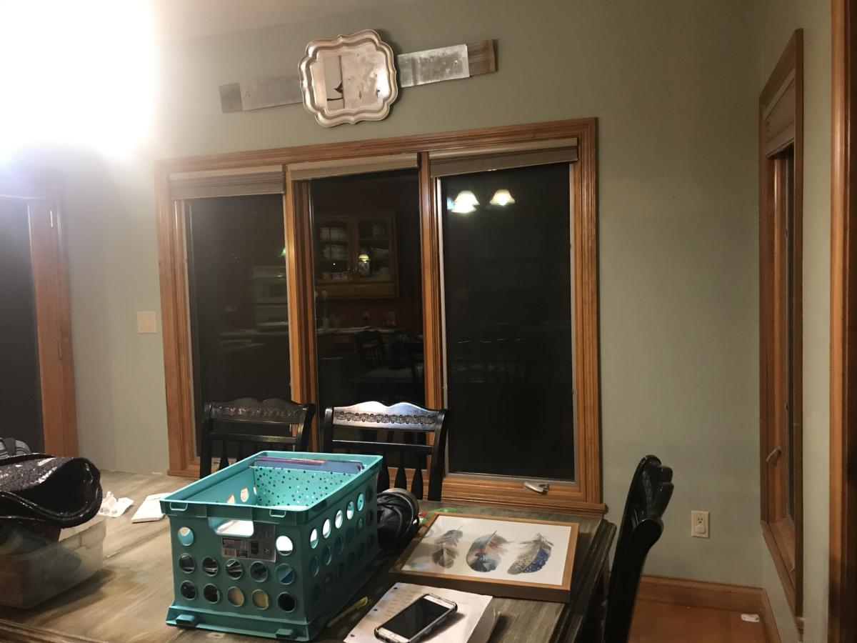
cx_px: 428
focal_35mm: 28
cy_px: 322
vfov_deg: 49.7
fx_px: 693
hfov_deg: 63.4
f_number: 1.8
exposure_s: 1/15
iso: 100
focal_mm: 3.99
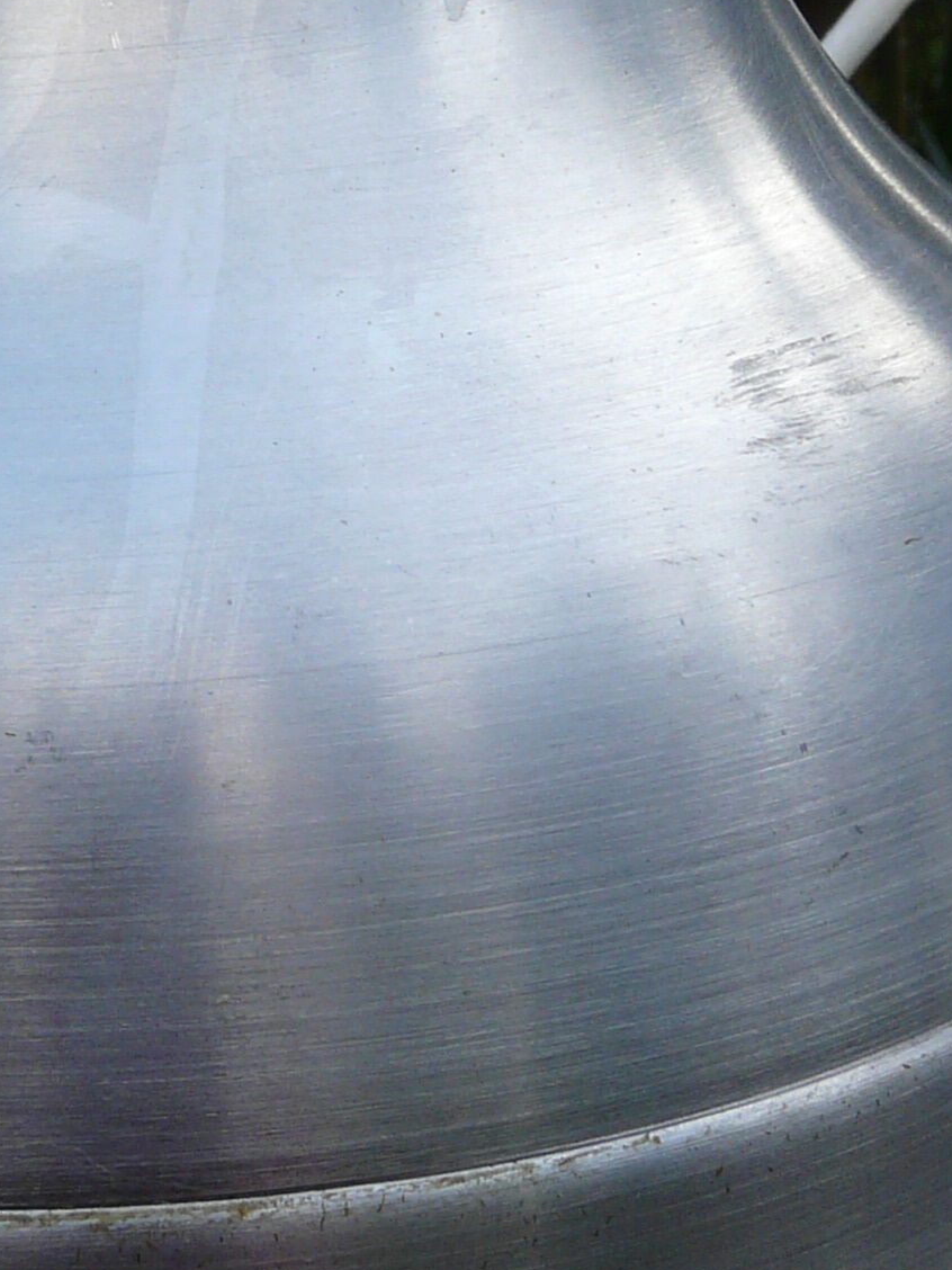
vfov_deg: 24.0
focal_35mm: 81
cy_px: 384
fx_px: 2970
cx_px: 146
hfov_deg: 18.0
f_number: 4
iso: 100
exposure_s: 1/200
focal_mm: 4.6
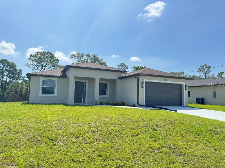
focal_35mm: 24
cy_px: 84
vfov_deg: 56.8
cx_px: 112
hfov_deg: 71.6
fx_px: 156
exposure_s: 1/2252
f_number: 1.78
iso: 80
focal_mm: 6.76
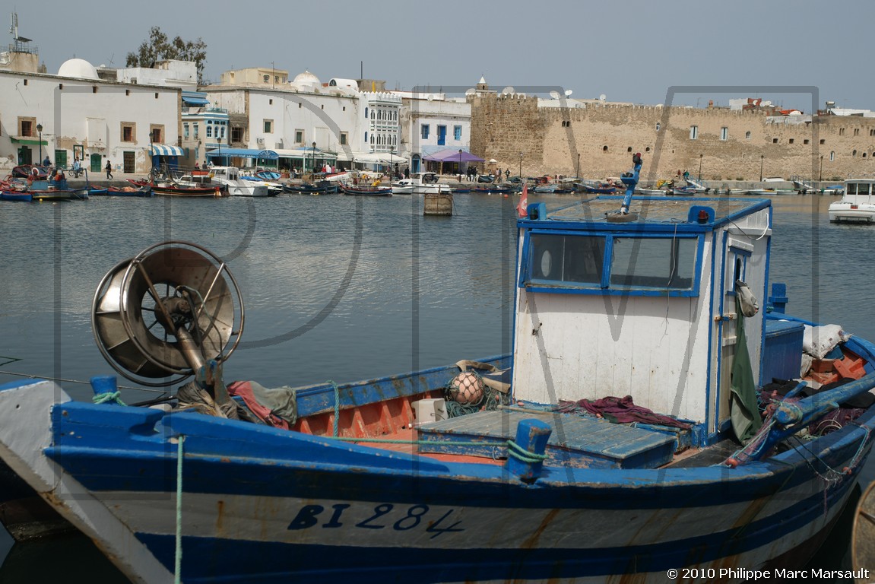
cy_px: 292
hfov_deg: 43.6
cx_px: 438
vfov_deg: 29.9
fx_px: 1094
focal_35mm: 45
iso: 100
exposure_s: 1/800
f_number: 7.1
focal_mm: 45
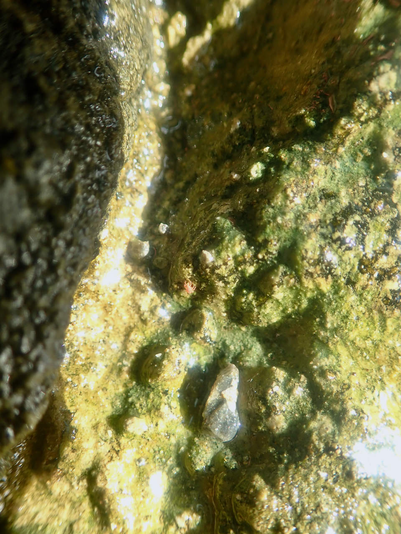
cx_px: 200
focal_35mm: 30
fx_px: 463
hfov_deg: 46.8
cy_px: 267
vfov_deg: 60.0
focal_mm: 5.5
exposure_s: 1/30
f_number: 6.3
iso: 100
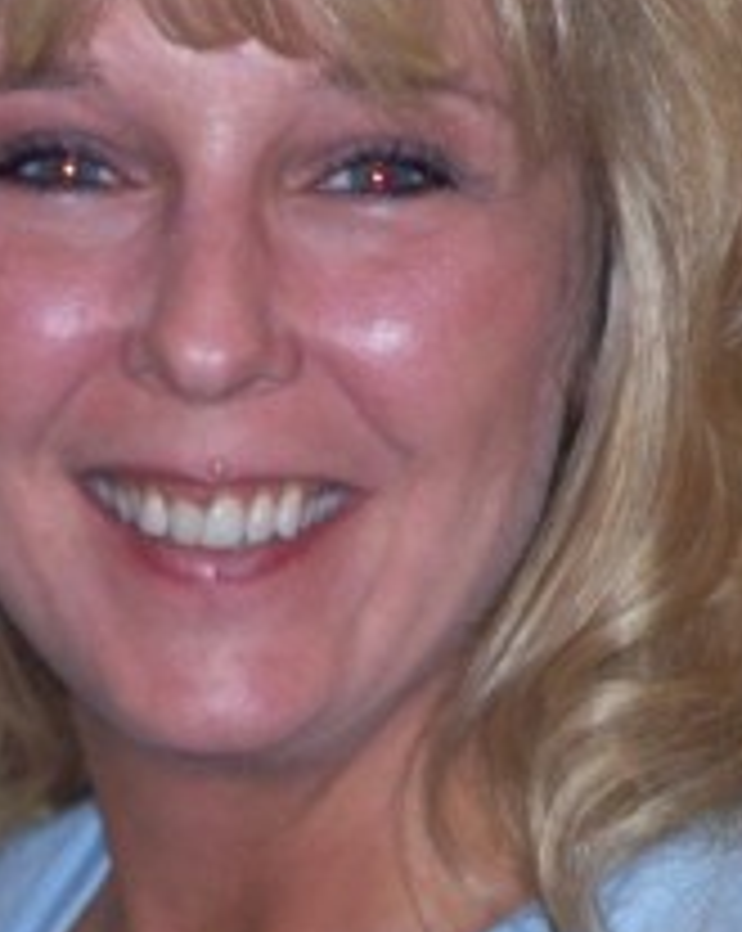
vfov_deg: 5.4
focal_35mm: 359
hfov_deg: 4.3
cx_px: 139
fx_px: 9877
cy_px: 416
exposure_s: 1/60
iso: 250
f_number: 3.2
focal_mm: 28.1
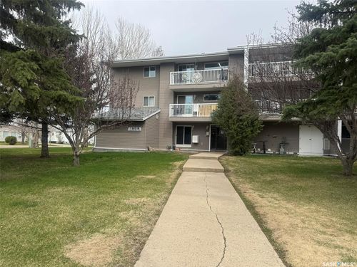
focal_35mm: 24
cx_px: 178
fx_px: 248
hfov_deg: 71.6
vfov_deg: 56.8
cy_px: 134
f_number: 1.78
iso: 80
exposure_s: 1/2105
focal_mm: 6.76
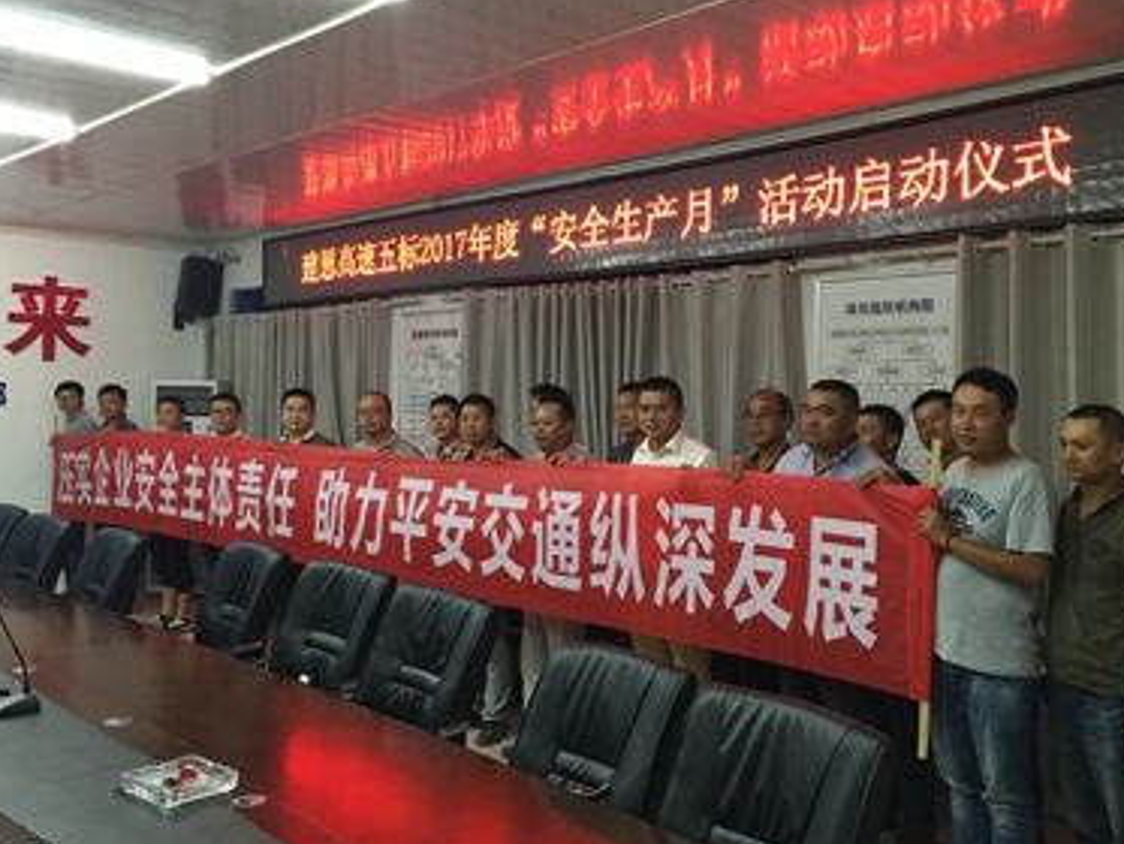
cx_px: 570
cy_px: 374
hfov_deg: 52.6
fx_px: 1137
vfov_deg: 40.7
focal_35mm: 35
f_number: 2.2
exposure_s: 1/17
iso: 125
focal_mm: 4.15
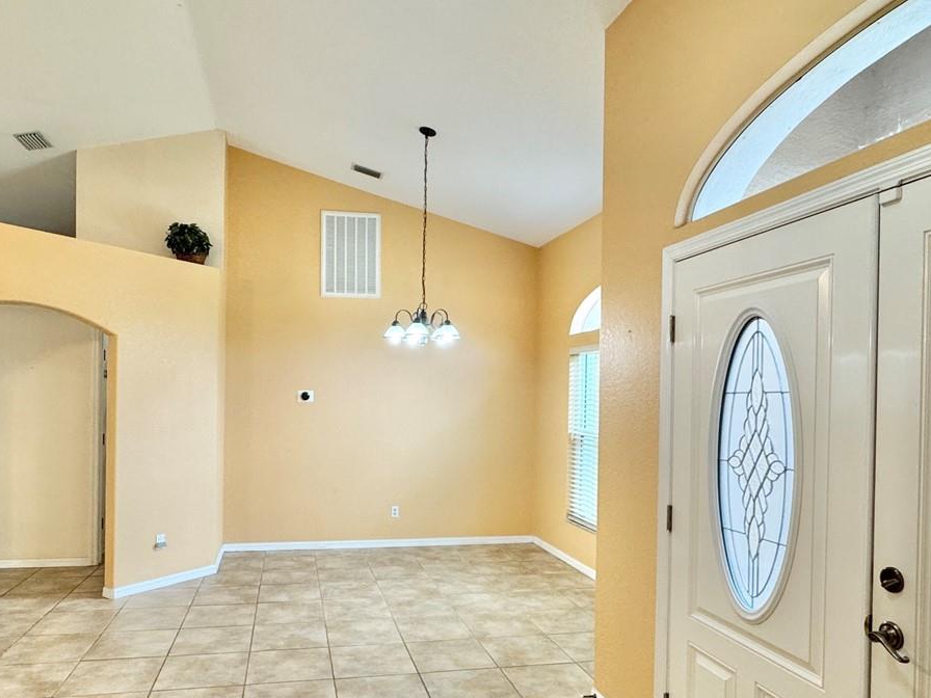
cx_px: 426
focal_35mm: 25
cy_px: 407
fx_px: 672
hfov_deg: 69.3
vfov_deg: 54.6
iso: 250
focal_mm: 2.22
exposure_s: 1/120
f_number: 2.2
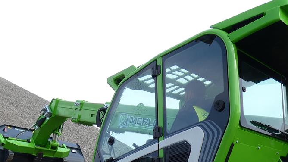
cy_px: 185
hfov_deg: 43.3
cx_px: 182
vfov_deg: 23.6
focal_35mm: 47
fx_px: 359
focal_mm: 3.6
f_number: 2.8
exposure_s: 1/500
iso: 80
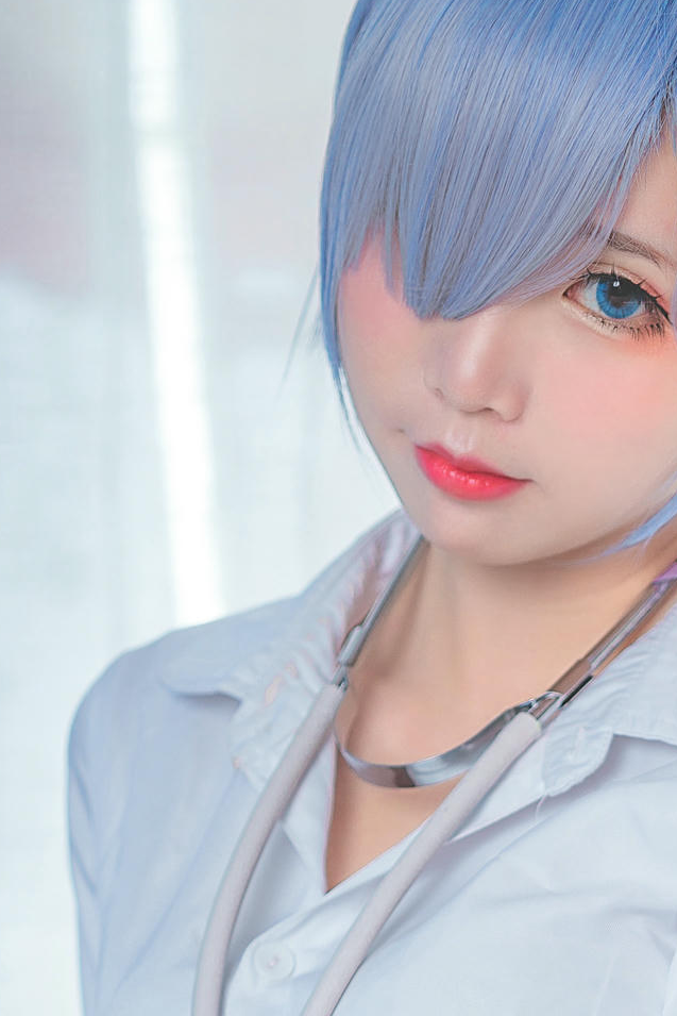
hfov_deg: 8.7
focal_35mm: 157
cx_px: 588
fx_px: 4427
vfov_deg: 12.8
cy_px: 1216
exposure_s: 1/125
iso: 100
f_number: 2.8
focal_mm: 50
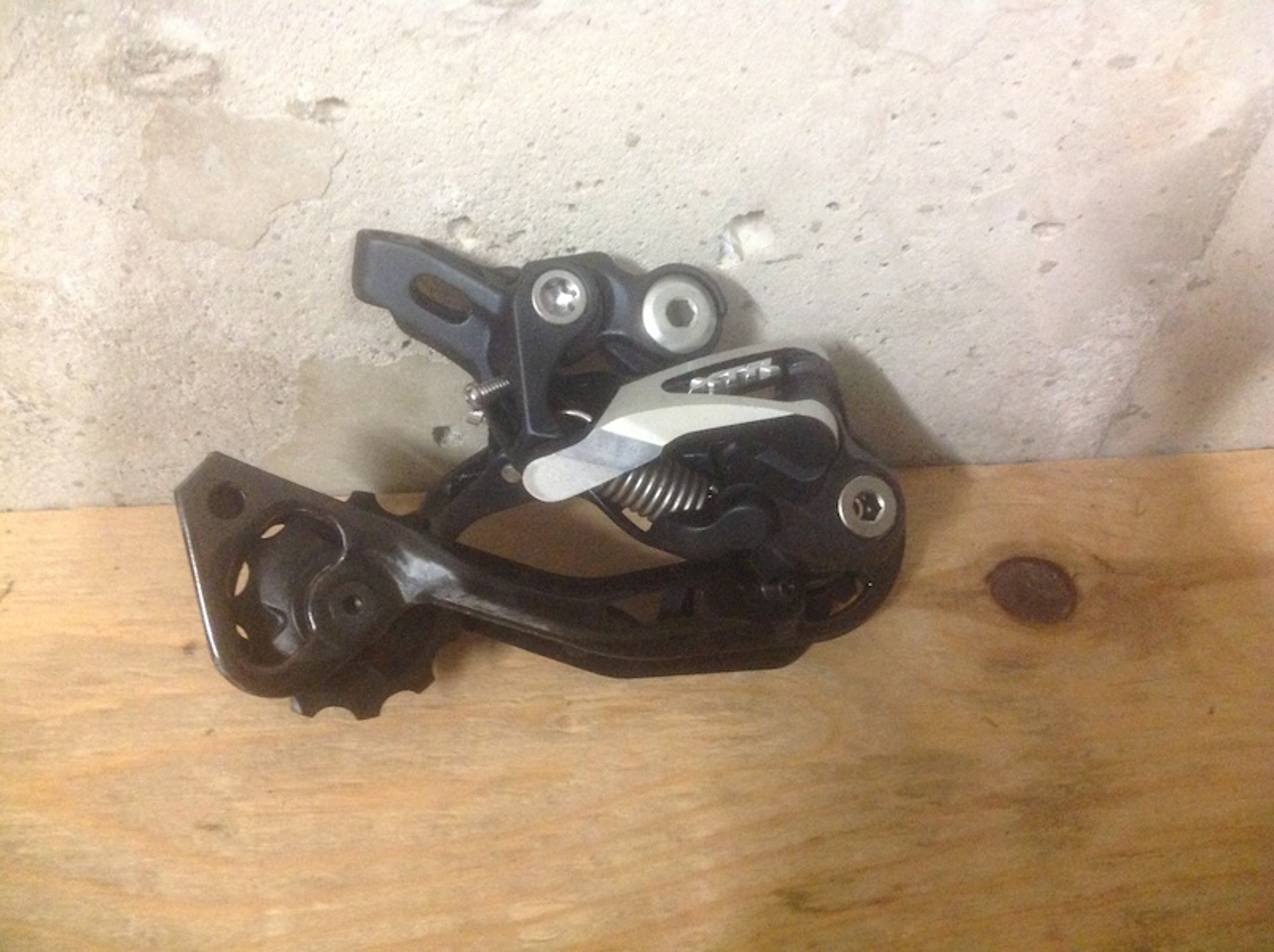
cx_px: 637
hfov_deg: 52.7
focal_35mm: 35
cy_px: 476
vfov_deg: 40.6
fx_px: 1287
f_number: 2.4
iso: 500
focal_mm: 4.28
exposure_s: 1/15
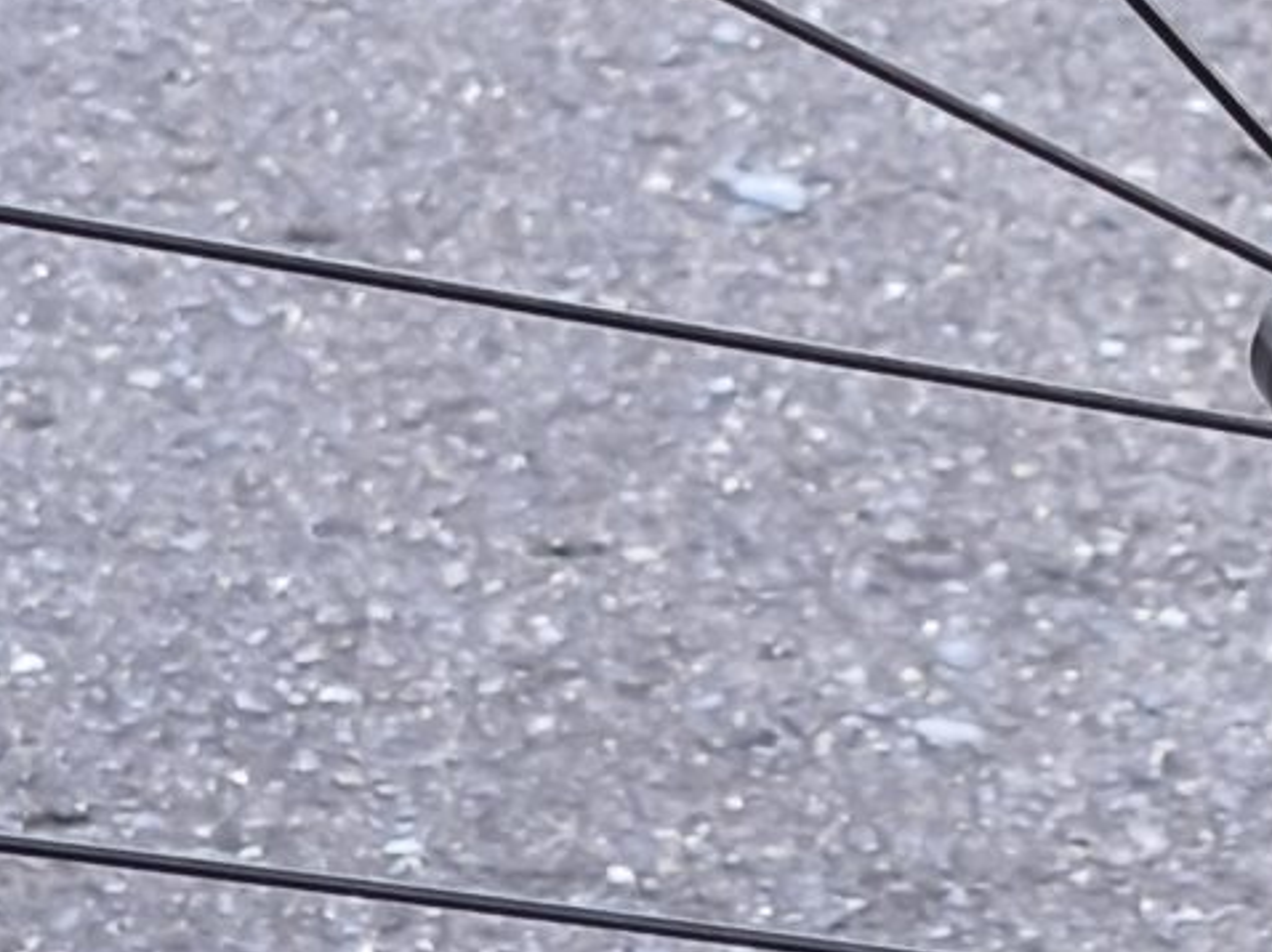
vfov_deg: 5.5
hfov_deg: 7.4
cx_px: 1182
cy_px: -657
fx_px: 9843
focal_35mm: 268
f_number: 1.9
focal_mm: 7.1
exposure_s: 1/50
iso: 100
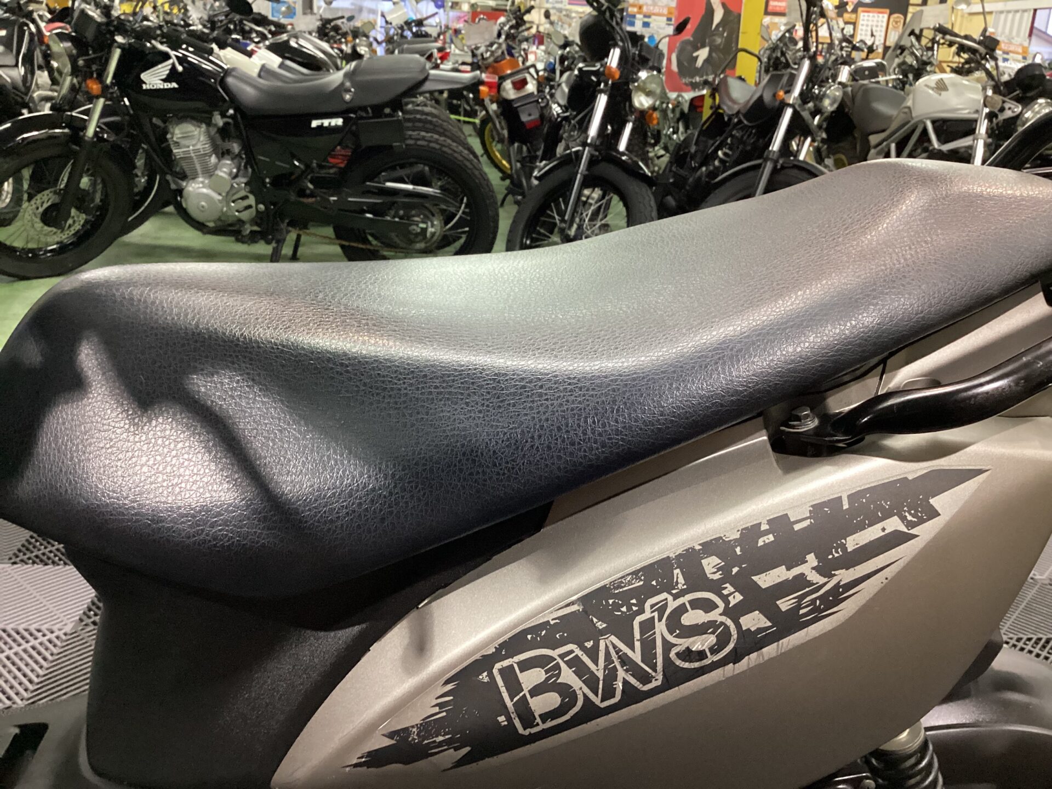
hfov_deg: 58.4
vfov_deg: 45.4
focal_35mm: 31
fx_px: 942
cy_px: 394
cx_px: 526
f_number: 2.4
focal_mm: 3.3
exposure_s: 1/60
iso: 320
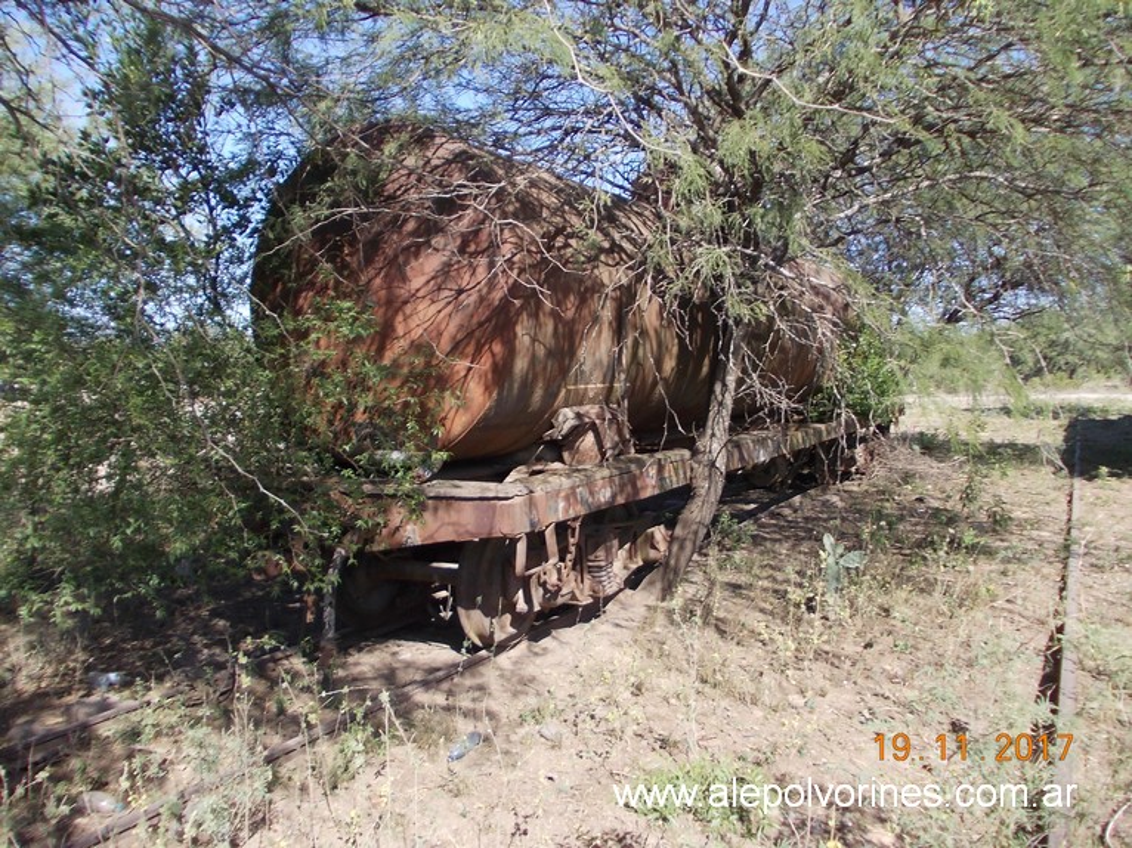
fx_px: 915
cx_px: 566
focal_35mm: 28
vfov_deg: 49.7
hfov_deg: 63.5
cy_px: 424
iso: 80
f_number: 5.4
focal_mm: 4
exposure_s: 1/160
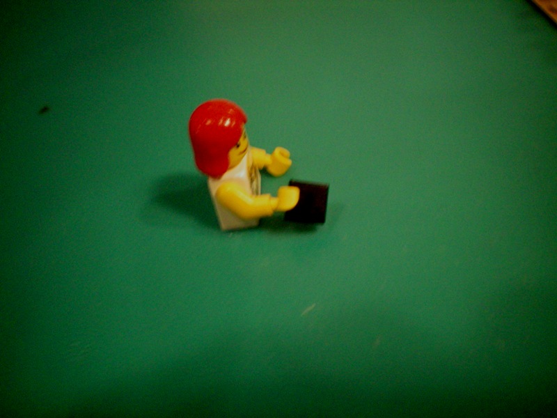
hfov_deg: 49.0
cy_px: 209
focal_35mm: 38
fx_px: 611
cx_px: 278
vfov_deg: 37.7
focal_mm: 6.3
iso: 400
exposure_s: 1/20
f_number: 3.1
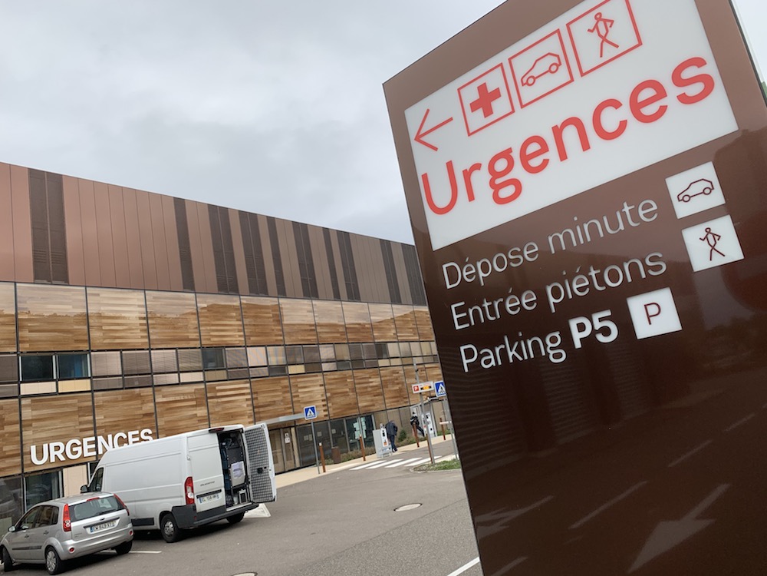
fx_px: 576
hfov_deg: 67.3
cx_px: 384
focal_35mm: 26
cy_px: 288
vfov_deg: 53.1
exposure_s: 1/1447
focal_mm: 4.25
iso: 25
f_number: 1.8
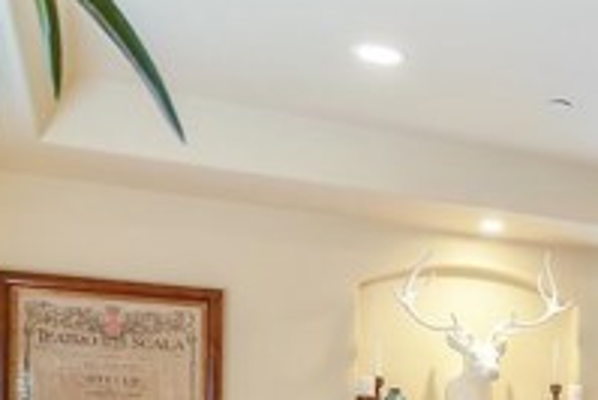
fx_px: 964
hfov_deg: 26.7
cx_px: 850
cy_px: 472
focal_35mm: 58
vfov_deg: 21.8
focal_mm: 18
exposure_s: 1/20
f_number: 8
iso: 125
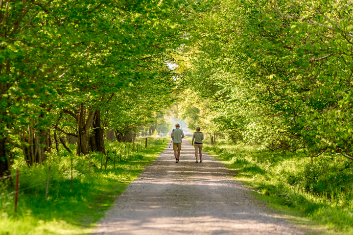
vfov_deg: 6.8
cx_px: 177
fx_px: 1970
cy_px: 118
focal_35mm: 201
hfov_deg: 10.2
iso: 400
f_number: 4
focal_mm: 200
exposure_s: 1/500
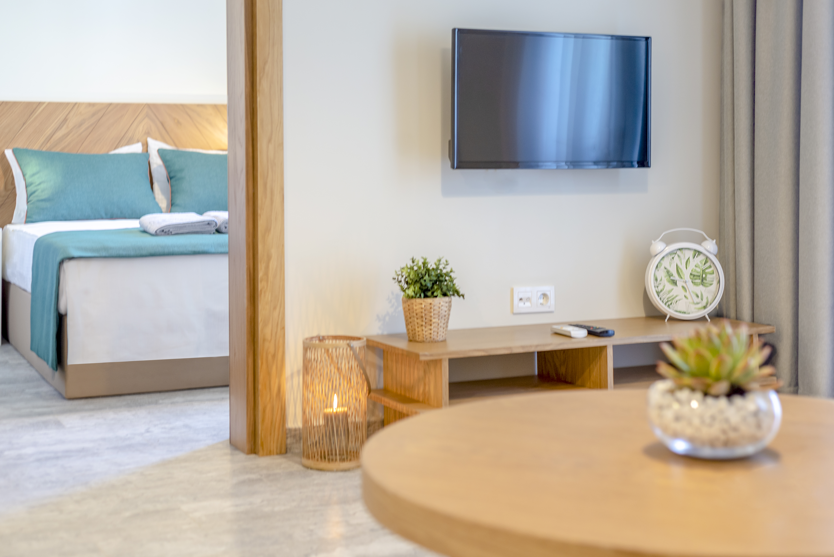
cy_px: 278
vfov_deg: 27.0
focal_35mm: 50
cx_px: 417
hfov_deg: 39.6
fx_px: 1159
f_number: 2.8
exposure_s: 1/30
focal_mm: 50
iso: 200
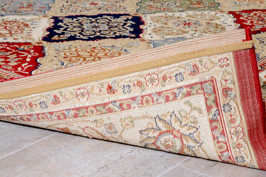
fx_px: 775
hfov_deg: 19.5
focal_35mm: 105
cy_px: 88
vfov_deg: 13.0
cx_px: 133
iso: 500
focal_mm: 70
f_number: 20
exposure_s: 1/125
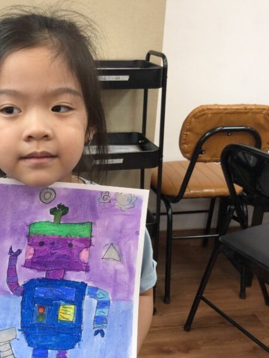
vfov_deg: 40.3
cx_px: 70
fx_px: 487
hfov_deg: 30.4
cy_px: 207
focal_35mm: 47
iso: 64
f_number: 1.8
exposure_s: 1/120
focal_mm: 3.99
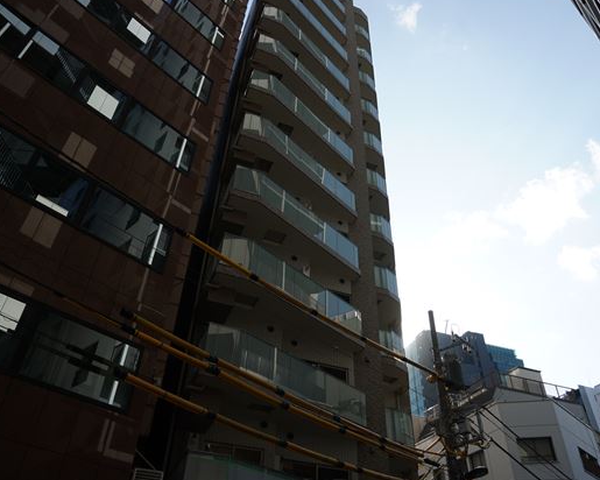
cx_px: 303
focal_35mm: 28
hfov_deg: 62.2
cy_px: 234
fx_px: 497
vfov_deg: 51.5
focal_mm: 16
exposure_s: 1/160
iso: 100
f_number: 9
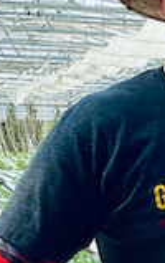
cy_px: 329
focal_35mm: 173
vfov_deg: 11.8
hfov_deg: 6.3
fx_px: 1239
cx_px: 642
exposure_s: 1/2463
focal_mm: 4.25
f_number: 1.8
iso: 32
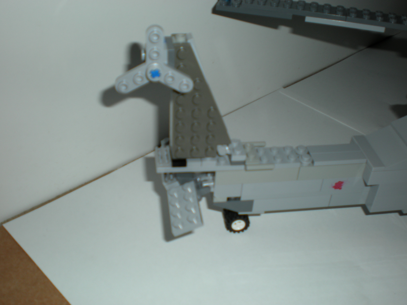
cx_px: 198
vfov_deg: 36.0
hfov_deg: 46.8
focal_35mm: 40
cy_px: 150
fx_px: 470
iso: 64
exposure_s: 1/60
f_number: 3.1
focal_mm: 6.3
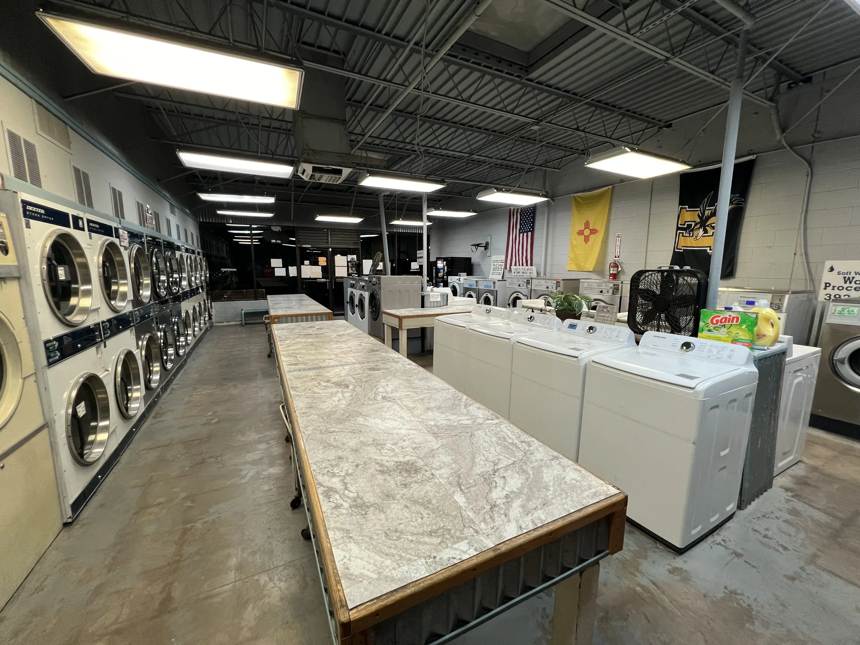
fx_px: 323
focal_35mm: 13
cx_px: 430
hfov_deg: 106.2
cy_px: 322
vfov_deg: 89.9
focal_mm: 1.57
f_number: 1.8
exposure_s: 1/60
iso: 125
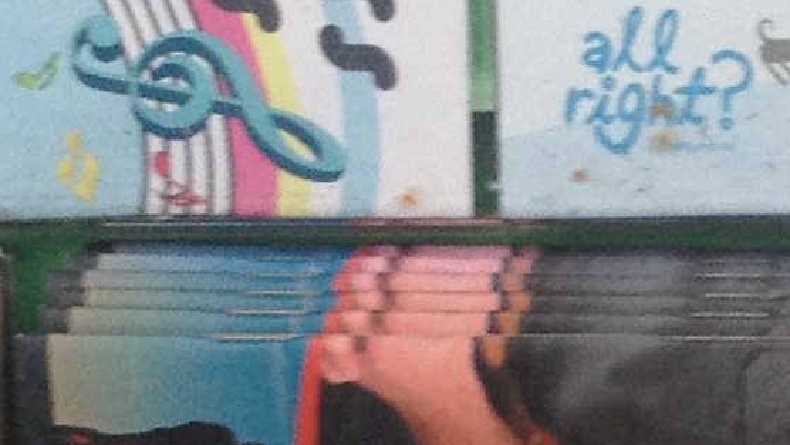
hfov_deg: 9.4
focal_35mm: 224
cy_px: 293
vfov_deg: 5.4
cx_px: 1135
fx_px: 4693
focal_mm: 4.28
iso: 50
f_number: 2.4
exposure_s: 1/40
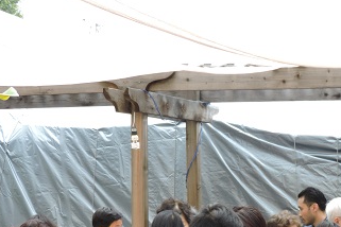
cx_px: 304
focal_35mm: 115
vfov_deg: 11.8
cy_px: 233
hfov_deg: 17.5
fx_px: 1089
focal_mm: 9.8
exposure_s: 1/100
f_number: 3.7
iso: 100
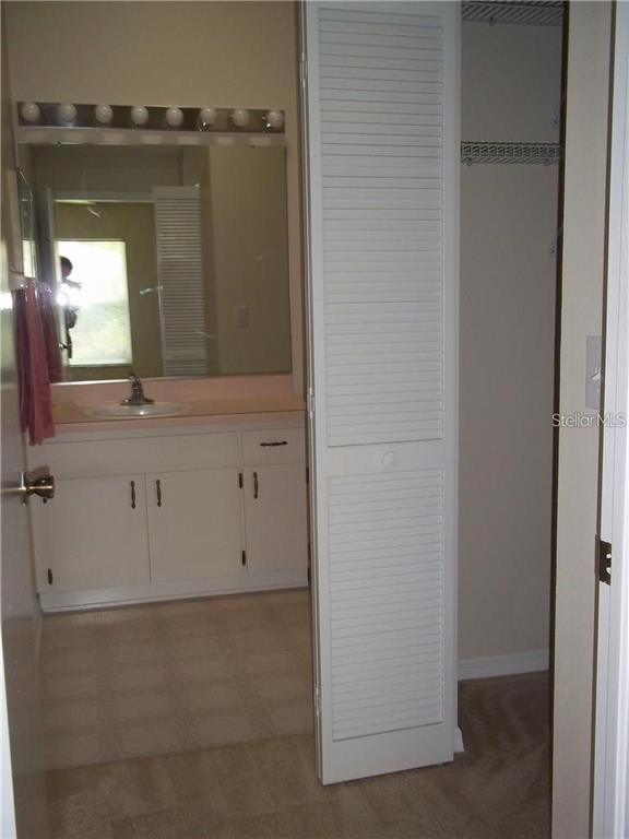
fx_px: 872
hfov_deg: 39.7
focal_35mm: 36
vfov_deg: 51.4
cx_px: 314
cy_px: 420
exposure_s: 1/30
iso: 80
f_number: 3.1
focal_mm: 6.5
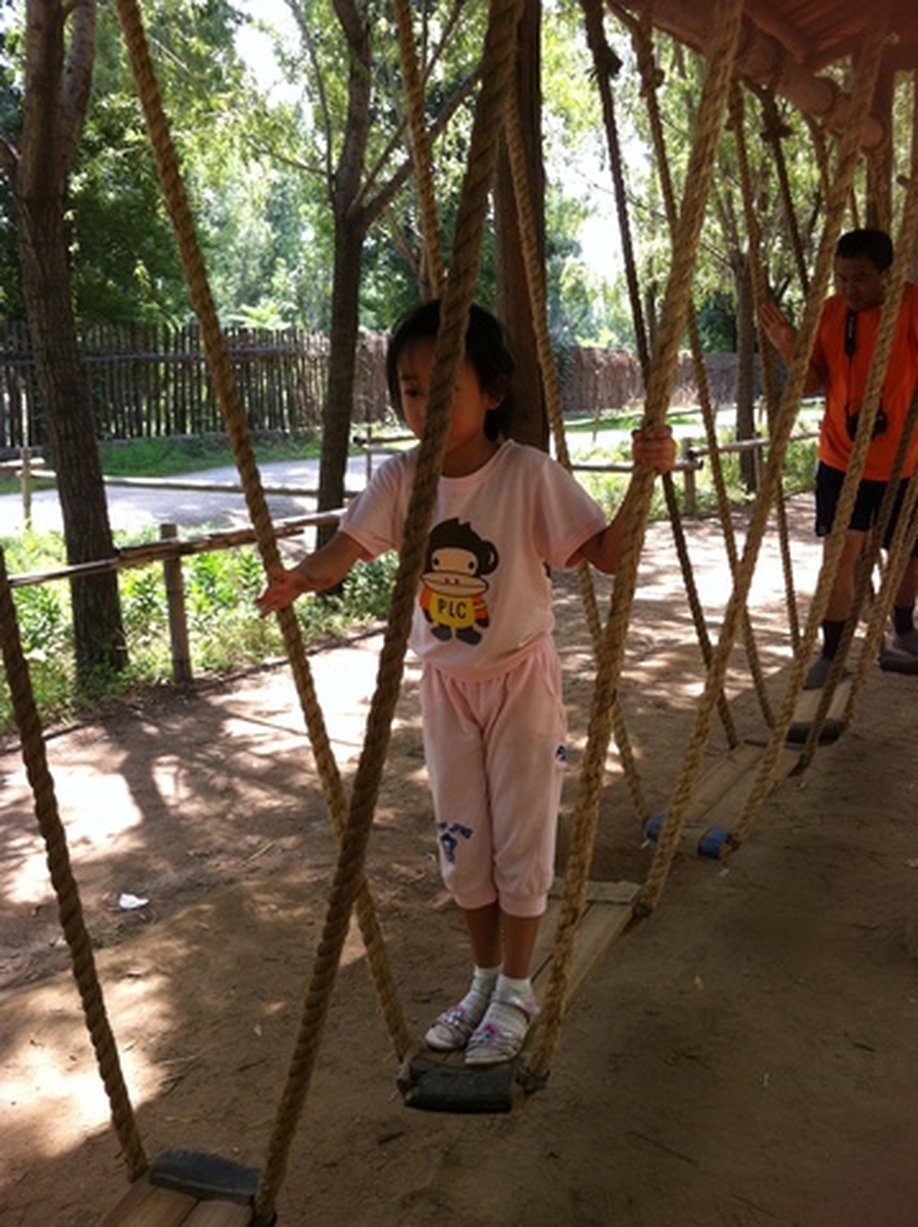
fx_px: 1240
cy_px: 614
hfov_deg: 40.6
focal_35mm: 35
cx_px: 459
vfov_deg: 52.7
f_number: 2.8
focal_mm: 3.85
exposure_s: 1/173
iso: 80
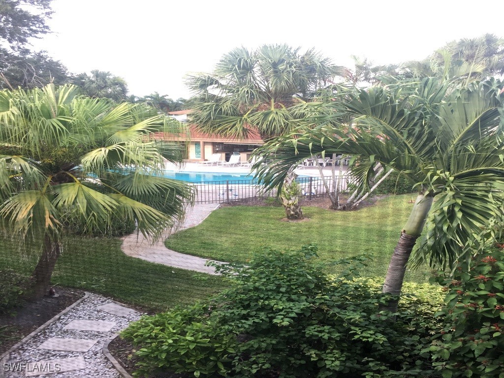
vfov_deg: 48.2
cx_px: 252
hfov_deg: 61.7
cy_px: 189
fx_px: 422
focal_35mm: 29
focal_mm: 4.15
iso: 40
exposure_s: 1/120
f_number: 2.2
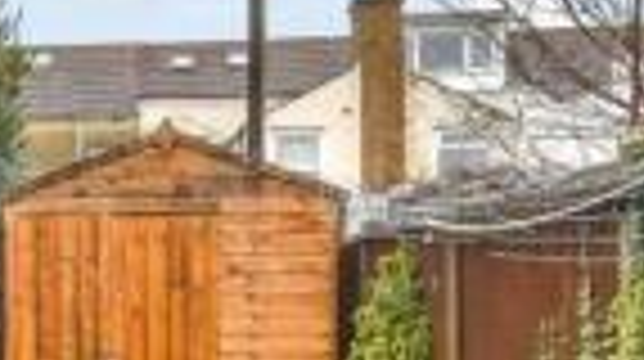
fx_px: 1228
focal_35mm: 72
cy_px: 268
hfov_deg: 24.5
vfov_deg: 16.6
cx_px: -254
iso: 160
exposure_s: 1/20
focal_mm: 10
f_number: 8
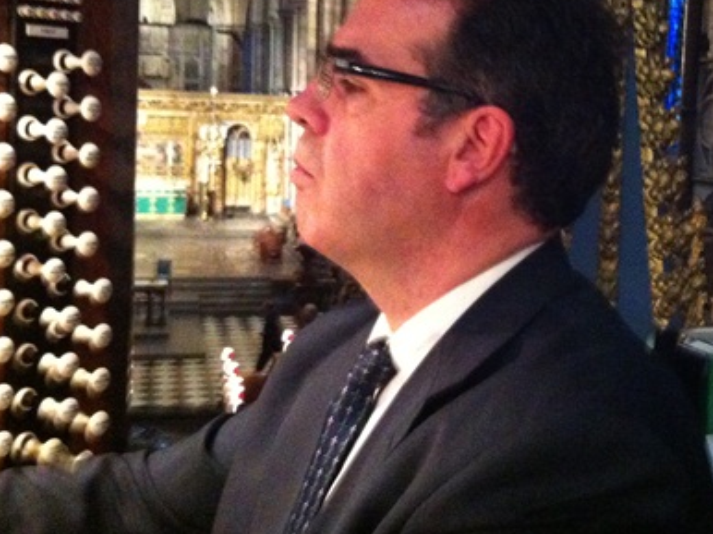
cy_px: 207
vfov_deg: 25.1
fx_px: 1194
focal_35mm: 58
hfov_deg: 32.7
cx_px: 530
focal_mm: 3.85
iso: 1000
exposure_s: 1/15
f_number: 2.8
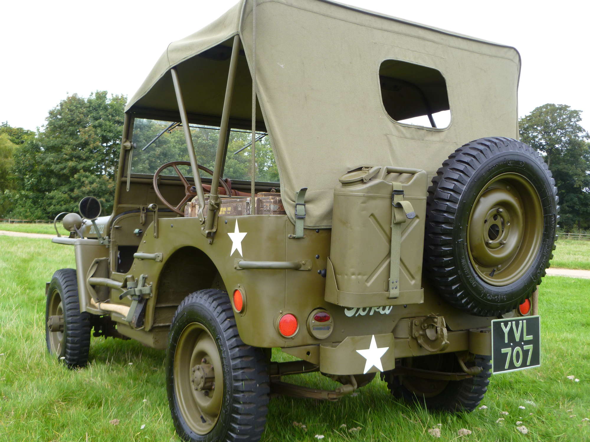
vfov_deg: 36.8
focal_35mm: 39
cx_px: 295
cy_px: 221
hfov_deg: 47.9
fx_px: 665
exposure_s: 1/125
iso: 80
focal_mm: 6.9
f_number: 3.7
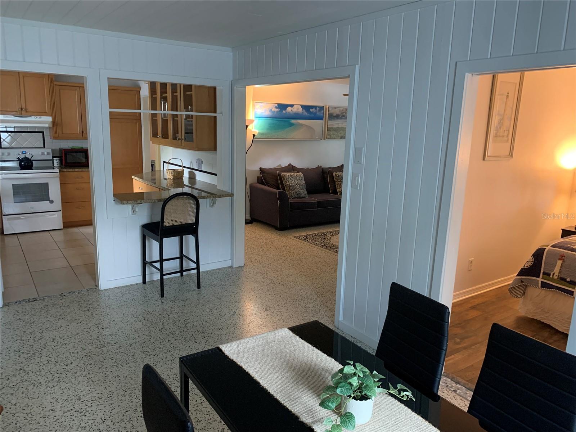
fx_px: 433
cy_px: 216
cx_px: 288
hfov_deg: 67.3
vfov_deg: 53.1
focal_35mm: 26
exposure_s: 1/30
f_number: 1.8
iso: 320
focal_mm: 4.25
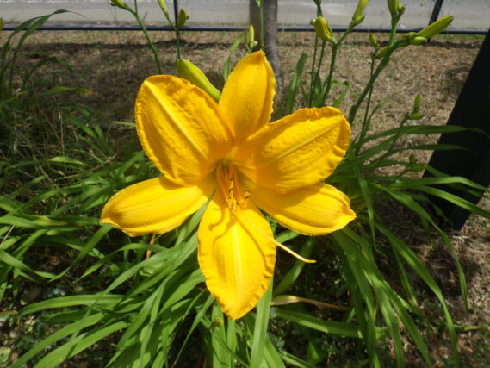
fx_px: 396
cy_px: 184
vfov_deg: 49.8
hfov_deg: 63.4
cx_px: 245
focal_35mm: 28
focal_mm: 5
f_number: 4.2
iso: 125
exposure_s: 1/1250
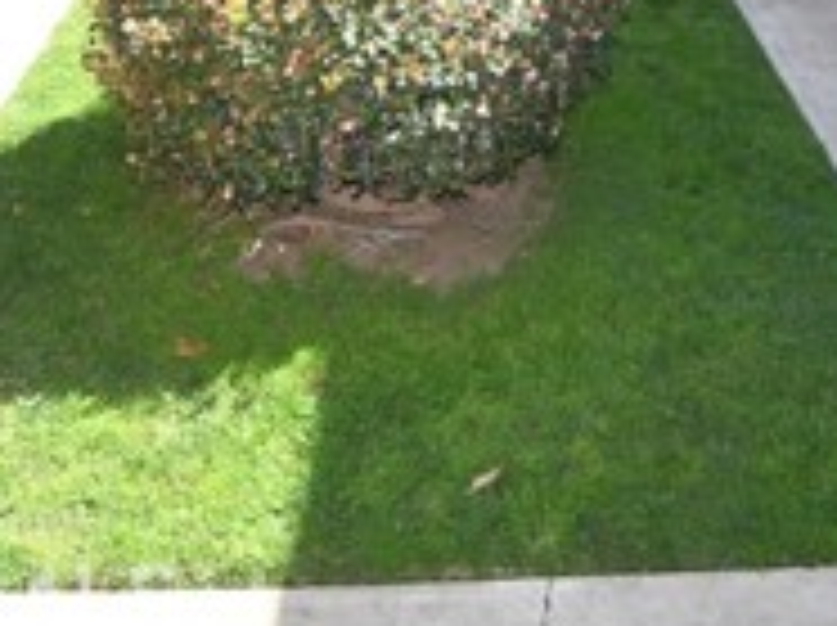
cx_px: 540
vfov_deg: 22.7
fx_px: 1280
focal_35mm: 53
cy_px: -295
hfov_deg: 35.9
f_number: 4
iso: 100
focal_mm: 11
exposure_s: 1/250
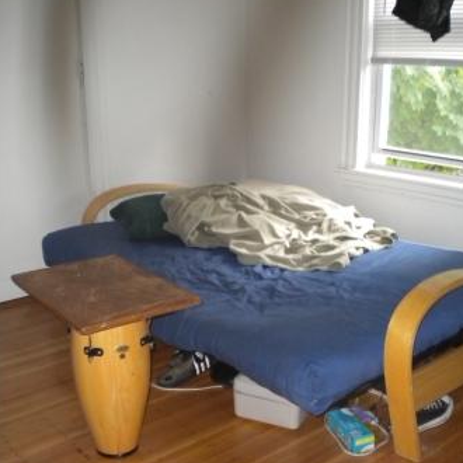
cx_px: 233
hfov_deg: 40.0
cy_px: 254
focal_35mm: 42
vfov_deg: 40.0
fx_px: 636
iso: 400
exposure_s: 1/30
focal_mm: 6.3
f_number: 3.1
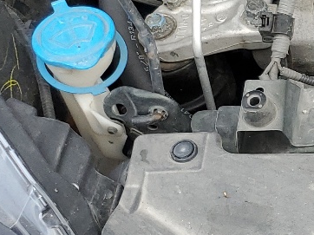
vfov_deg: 12.9
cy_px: 87
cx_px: 656
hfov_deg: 14.0
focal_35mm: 115
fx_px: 1042
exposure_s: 1/667
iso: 50
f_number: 1.5
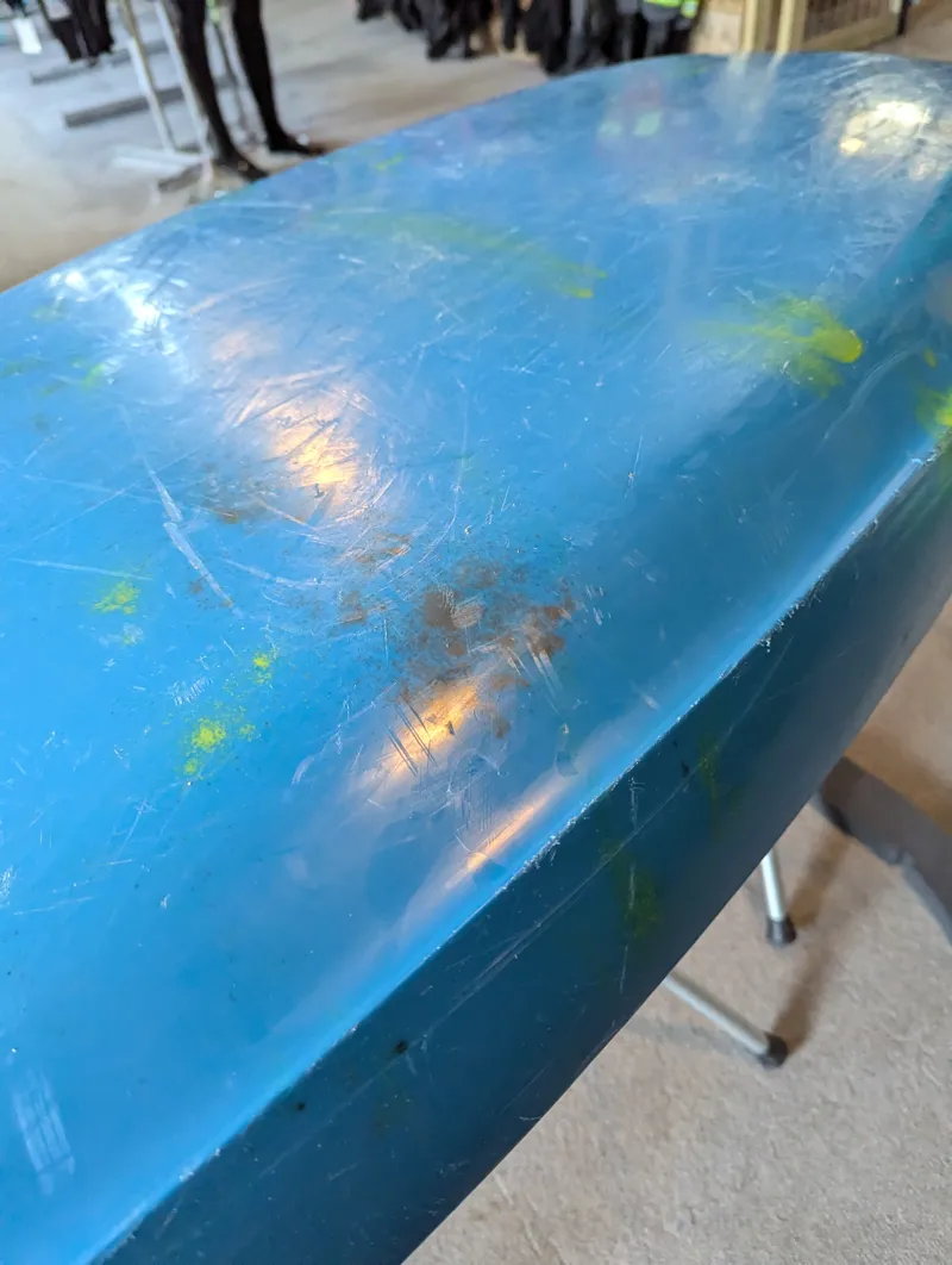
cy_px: 632
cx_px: 476
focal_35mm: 24
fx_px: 878
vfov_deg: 71.5
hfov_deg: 57.0
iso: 1509
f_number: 1.85
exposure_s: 1/170
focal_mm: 6.81
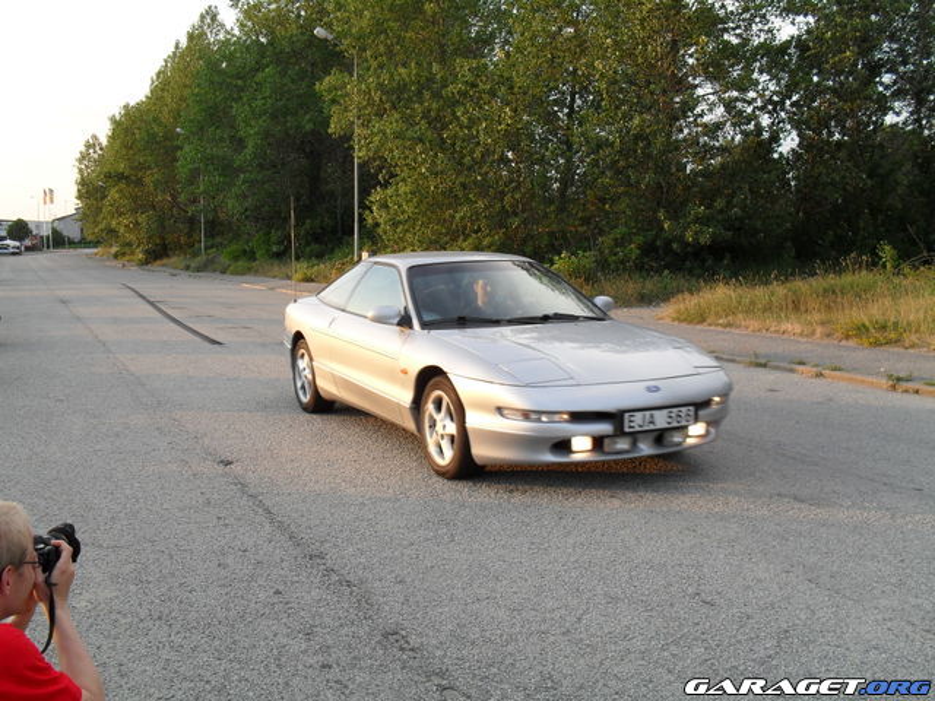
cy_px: 350
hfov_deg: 52.6
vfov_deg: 40.7
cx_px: 468
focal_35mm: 35
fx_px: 945
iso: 100
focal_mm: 6.3
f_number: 3.2
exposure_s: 1/180
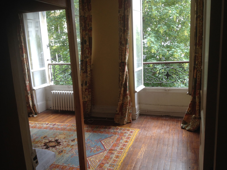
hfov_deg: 52.6
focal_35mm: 35
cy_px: 85
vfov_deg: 40.7
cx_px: 114
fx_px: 230
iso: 50
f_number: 2.4
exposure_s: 1/60
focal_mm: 4.28
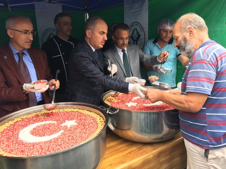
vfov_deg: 48.2
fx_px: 189
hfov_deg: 61.7
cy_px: 84
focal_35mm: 29
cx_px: 113
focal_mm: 4.15
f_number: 2.2
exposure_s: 1/128
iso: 32
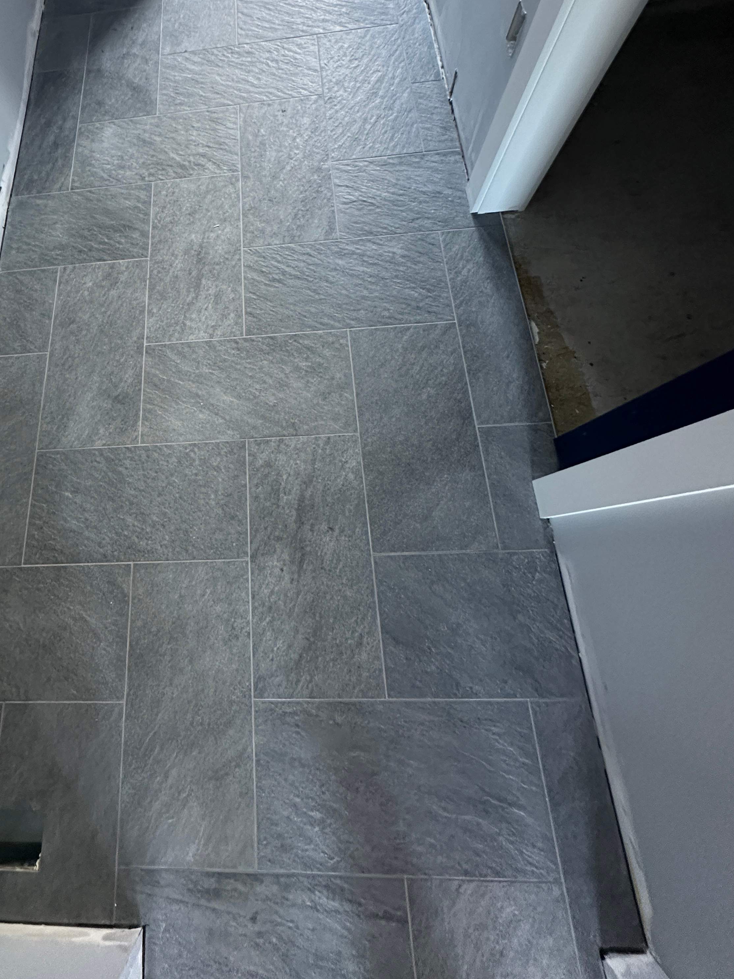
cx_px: 250
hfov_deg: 67.0
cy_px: 341
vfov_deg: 82.3
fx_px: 537
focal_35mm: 19
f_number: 2.2
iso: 500
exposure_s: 1/60
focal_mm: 2.22
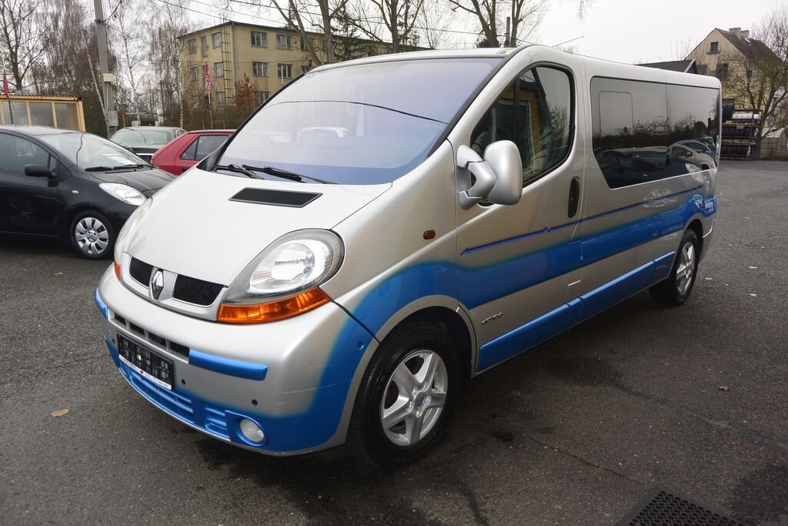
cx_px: 394
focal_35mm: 27
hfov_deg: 67.4
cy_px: 263
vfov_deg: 47.9
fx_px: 591
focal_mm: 10
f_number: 4
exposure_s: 1/250
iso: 160
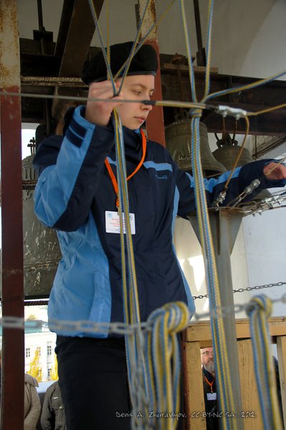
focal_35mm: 36
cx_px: 143
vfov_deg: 53.2
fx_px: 430
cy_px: 215
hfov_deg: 36.8
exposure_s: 1/160
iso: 200
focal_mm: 24
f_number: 5.6
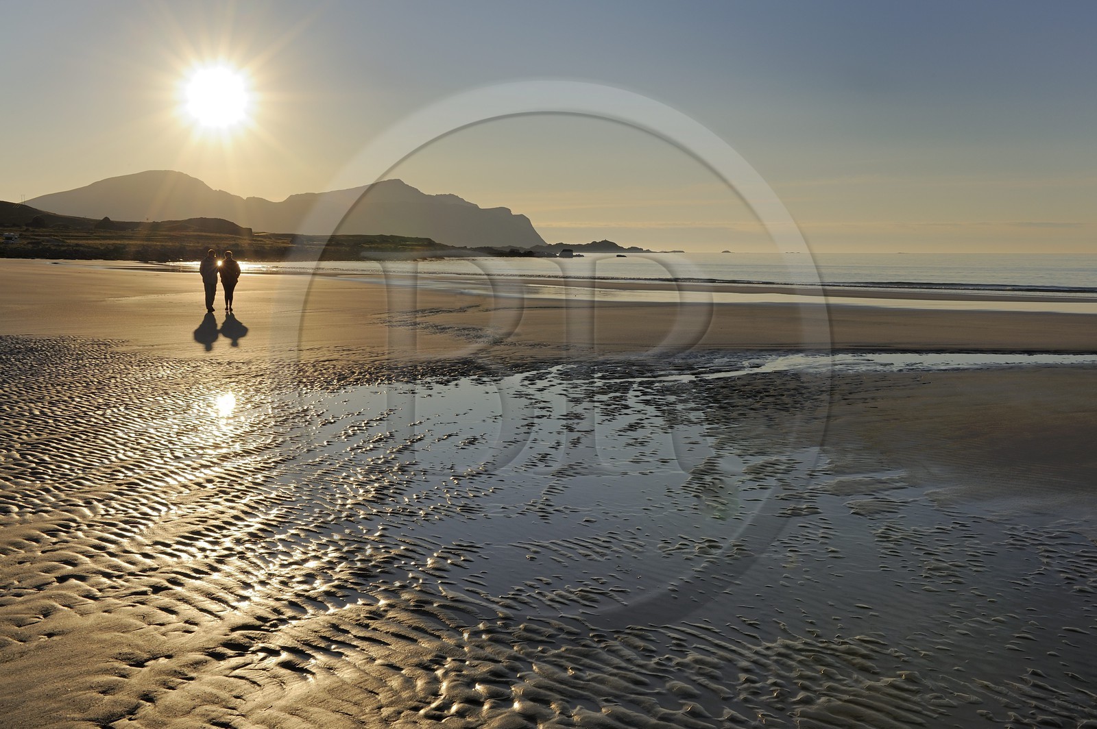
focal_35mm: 35
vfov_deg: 37.8
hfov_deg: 54.5
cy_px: 364
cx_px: 548
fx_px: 1066
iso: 200
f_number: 18
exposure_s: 1/250
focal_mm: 35
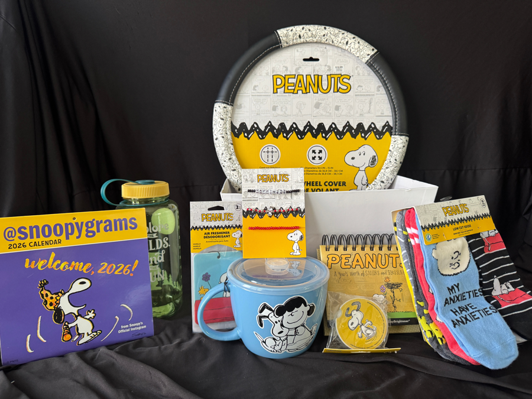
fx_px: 369
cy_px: 200
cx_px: 266
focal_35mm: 24
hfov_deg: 71.6
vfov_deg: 56.8
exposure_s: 1/60
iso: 250
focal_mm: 6.76
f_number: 1.78
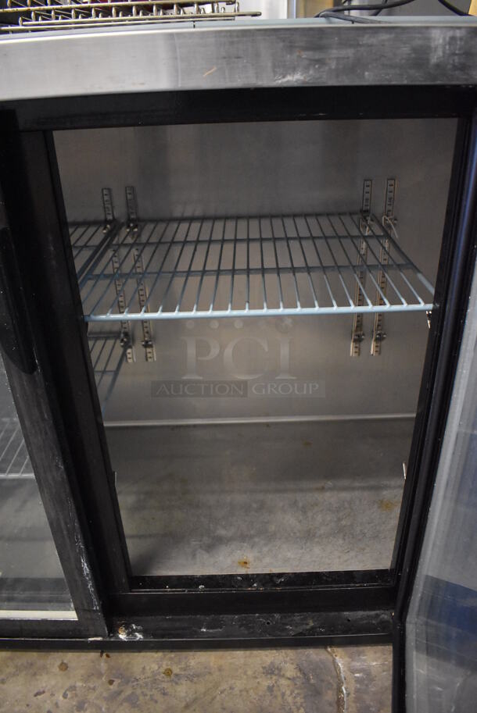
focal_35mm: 27
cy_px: 356
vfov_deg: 67.3
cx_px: 238
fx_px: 536
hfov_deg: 48.0
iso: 6400
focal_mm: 18
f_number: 3.5
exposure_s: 1/125
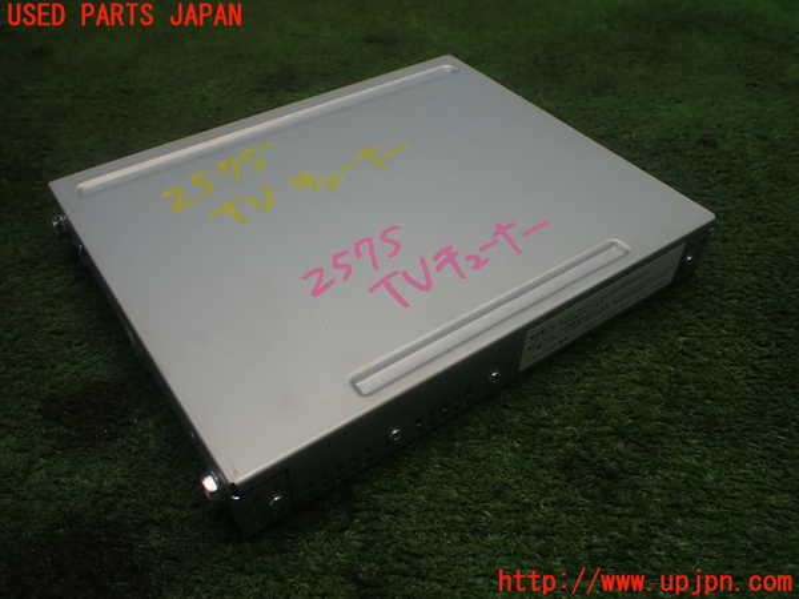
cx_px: 400
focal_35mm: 30
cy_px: 300
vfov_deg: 46.8
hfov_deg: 60.0
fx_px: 692
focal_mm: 5.4
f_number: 2.3
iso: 125
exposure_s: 1/125
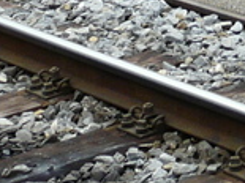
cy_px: -390
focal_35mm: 219
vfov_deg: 6.2
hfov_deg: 8.5
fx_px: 1549
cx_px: 514
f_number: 4.5
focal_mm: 5.6
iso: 100
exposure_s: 1/200
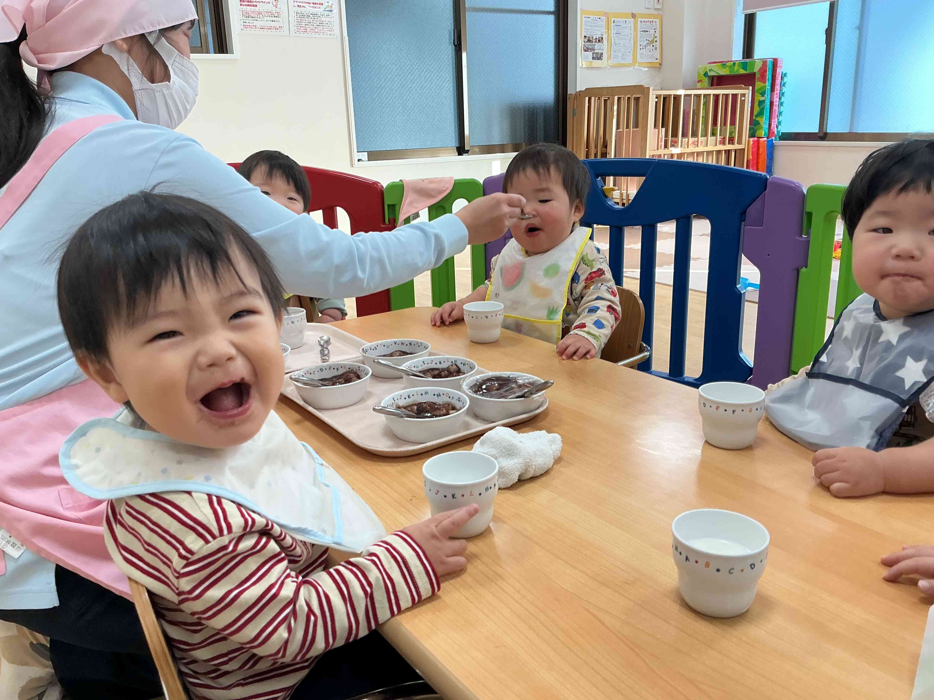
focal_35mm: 29
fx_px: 782
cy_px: 350
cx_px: 467
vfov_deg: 48.2
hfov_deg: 61.7
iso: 64
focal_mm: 3
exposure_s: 1/120
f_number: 1.8
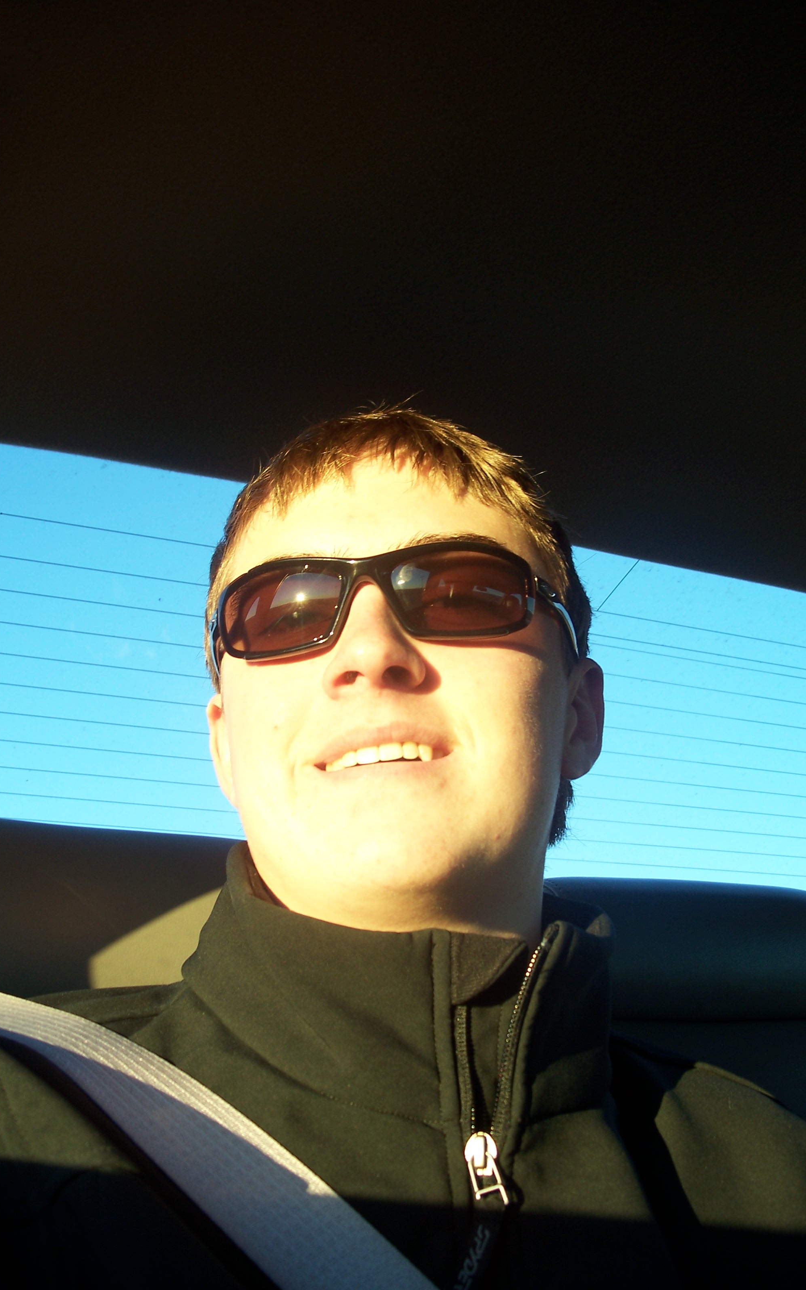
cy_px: 651
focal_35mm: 40
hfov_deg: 32.0
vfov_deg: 49.3
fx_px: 1406
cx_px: 372
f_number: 2.8
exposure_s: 1/100
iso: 64
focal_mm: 7.8
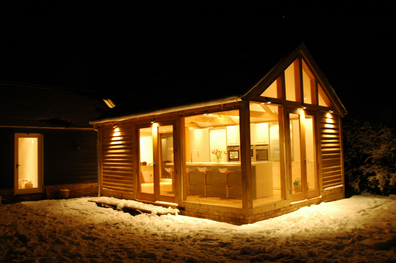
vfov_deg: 39.9
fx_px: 363
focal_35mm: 33
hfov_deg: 57.3
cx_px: 198
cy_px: 132
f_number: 5.6
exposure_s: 1/1.3
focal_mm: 22
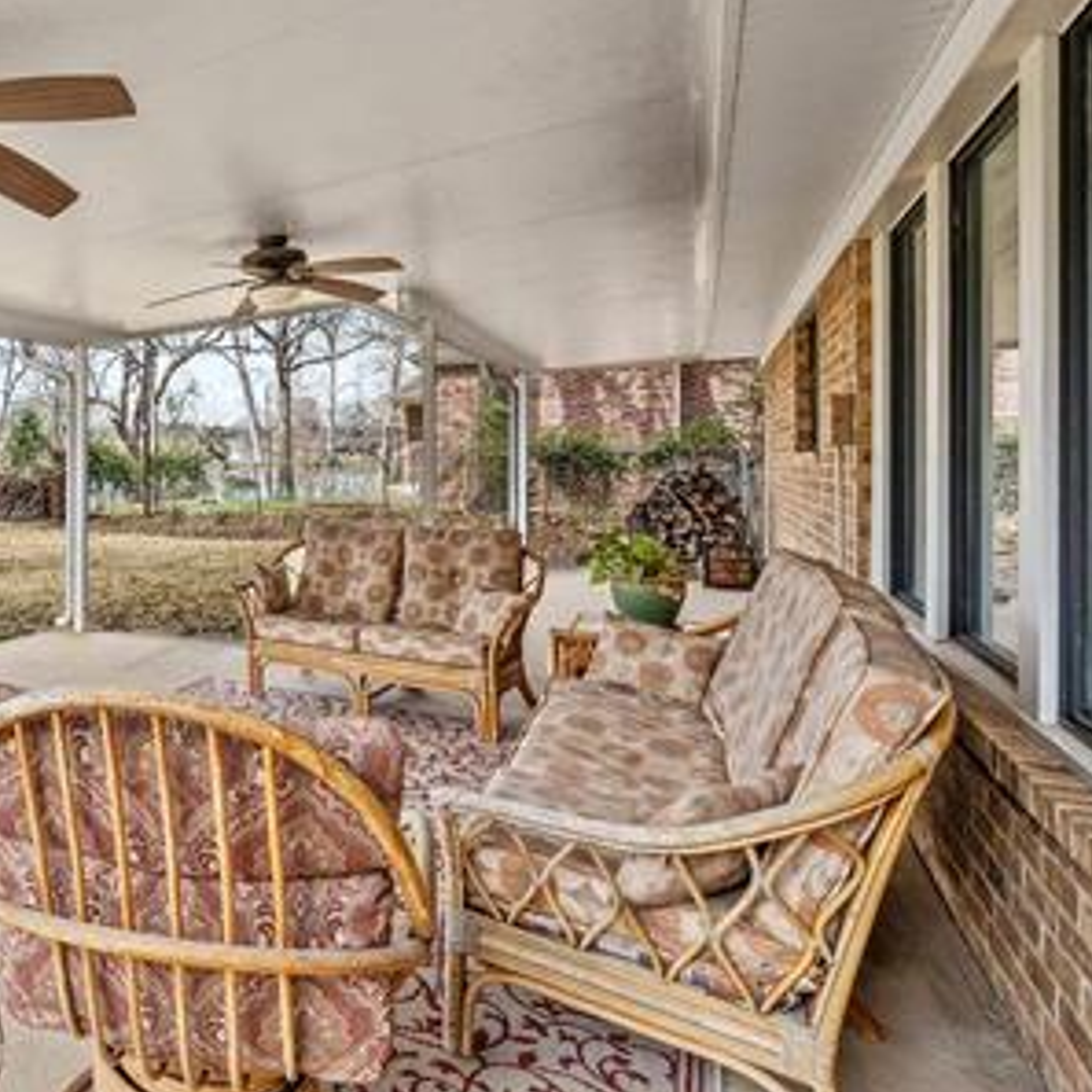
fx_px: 785
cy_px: 474
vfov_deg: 69.3
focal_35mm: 22
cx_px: 48
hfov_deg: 56.5
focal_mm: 12
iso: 800
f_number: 8
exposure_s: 1/320
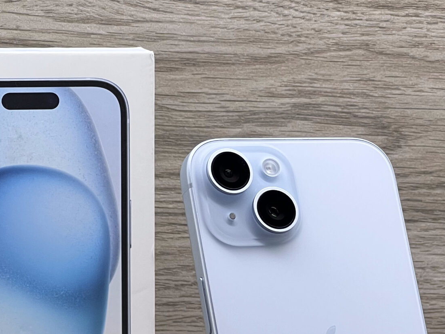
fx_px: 2301
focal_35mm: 179
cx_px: 268
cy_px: 367
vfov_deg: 8.2
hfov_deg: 11.0
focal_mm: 9
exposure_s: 1/100
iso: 50
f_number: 2.8
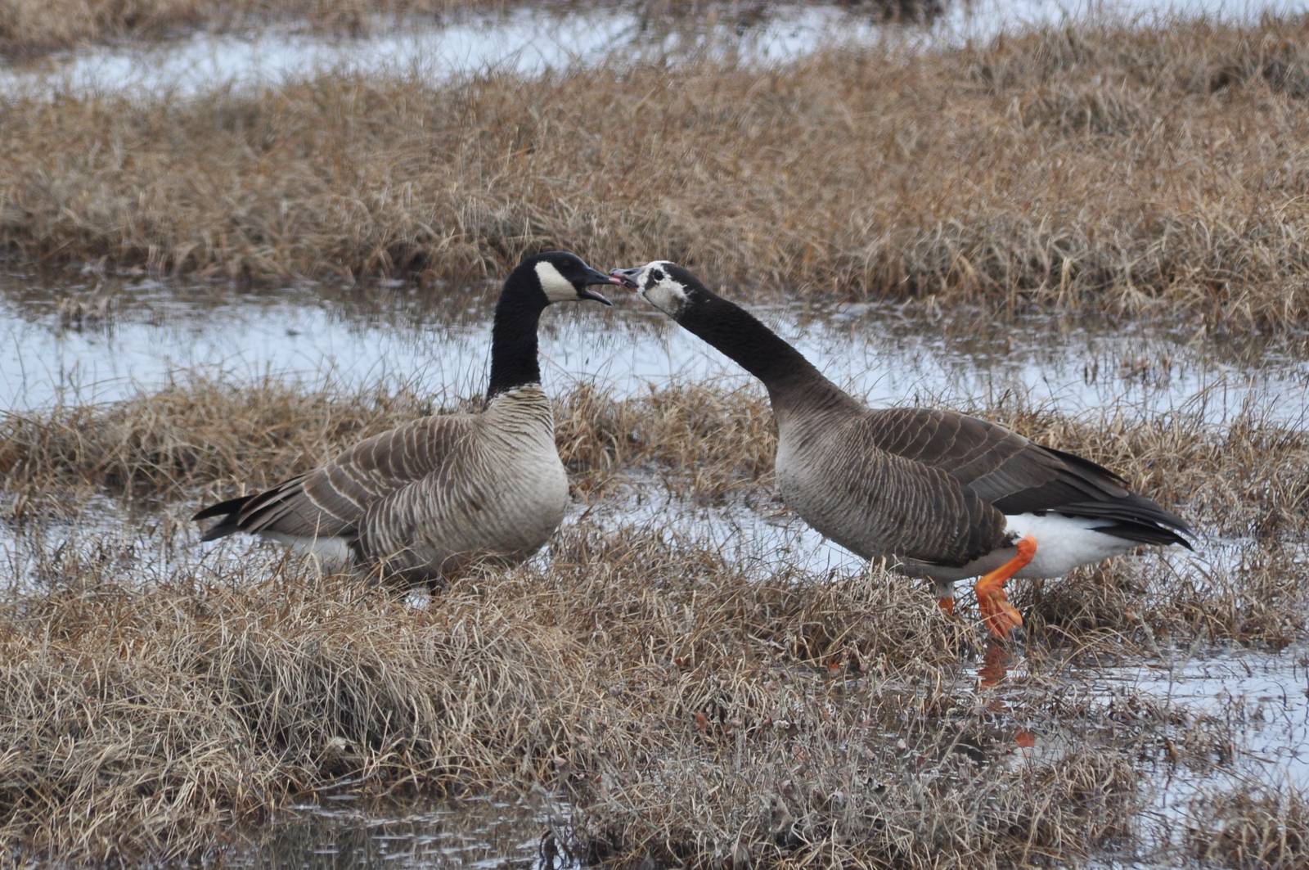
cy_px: 435
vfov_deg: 3.0
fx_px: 16344
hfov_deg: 4.6
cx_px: 654
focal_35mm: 450
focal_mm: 300
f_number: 10
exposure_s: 1/250
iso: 250
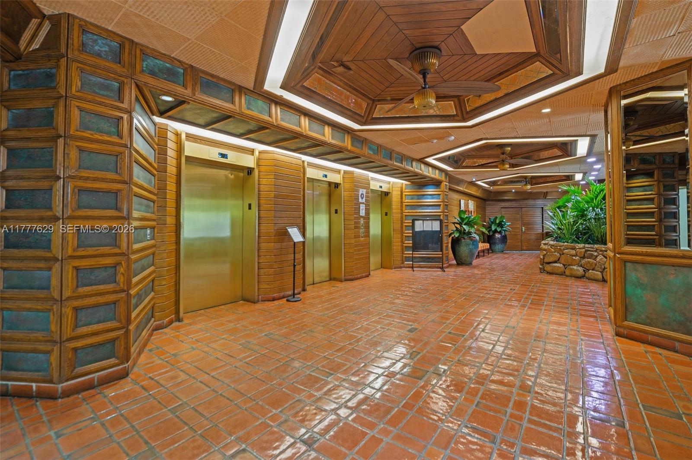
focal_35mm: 16
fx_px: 307
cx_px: 346
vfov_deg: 73.6
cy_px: 230
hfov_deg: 96.8
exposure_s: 4
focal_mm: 16
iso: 200
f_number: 8
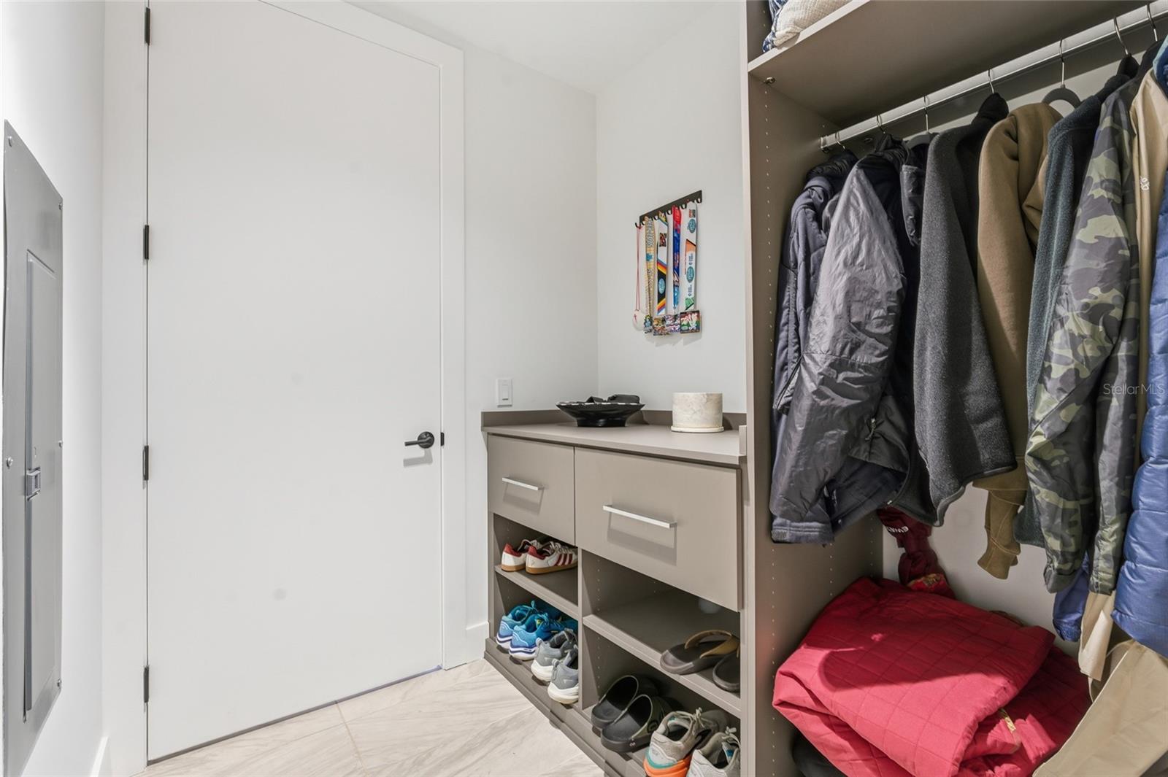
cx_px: 584
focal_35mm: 16
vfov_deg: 73.7
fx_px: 519
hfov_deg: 96.8
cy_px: 388
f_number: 8
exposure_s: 1/5
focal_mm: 16
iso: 100
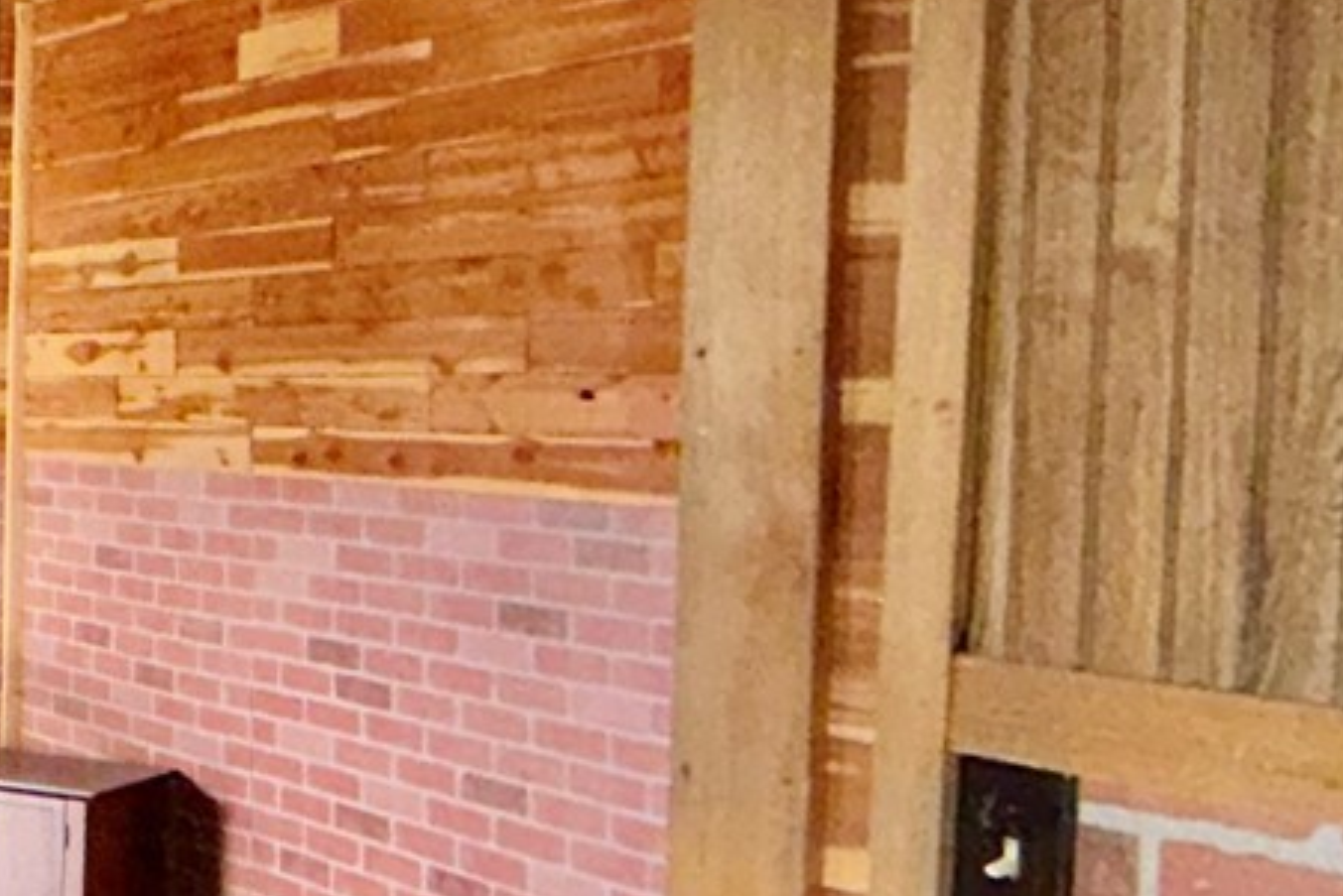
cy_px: 432
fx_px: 2314
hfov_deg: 20.6
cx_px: -1161
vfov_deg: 21.9
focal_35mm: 62
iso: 80
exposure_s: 1/121
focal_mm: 2.22
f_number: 2.2
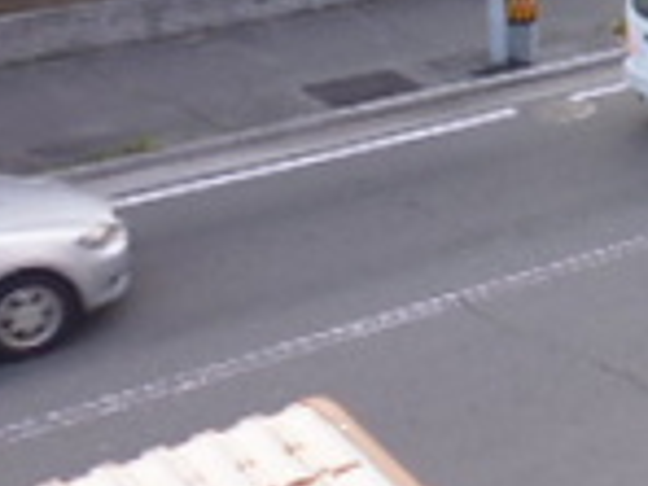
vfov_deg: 15.7
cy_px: -92
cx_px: 946
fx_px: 1703
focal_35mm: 91
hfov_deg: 19.1
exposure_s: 1/125
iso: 100
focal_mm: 4.3
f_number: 2.8
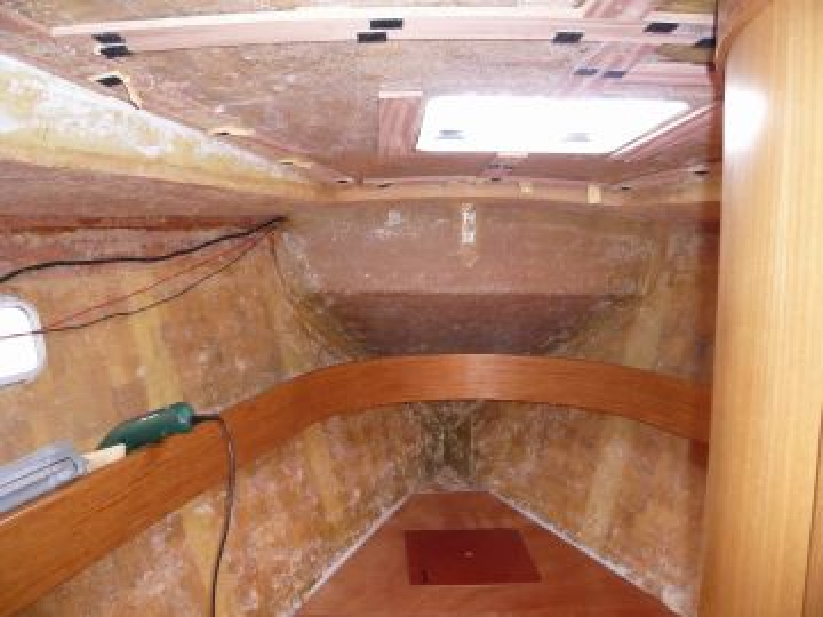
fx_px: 666
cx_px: 412
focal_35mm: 28
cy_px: 308
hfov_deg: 63.4
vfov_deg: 49.7
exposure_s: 1/30
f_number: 2.8
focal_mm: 4.6
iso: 100
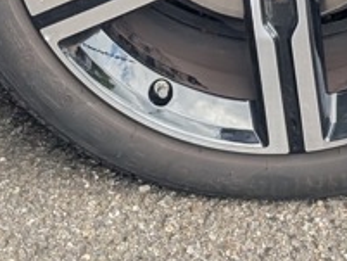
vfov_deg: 7.4
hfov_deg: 10.1
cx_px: 224
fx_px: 1956
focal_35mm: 195
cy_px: -226
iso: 40
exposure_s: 1/252
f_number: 1.68
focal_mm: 6.9
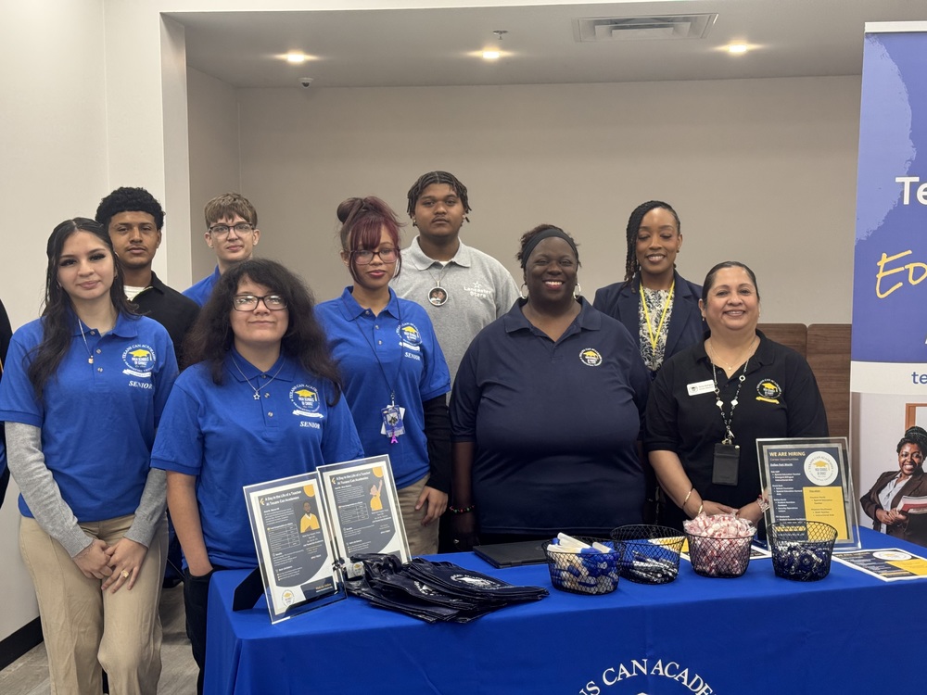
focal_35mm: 48
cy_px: 348
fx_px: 1285
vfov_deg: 30.3
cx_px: 464
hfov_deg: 39.7
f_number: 1.78
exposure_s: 1/60
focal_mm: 6.76
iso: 64
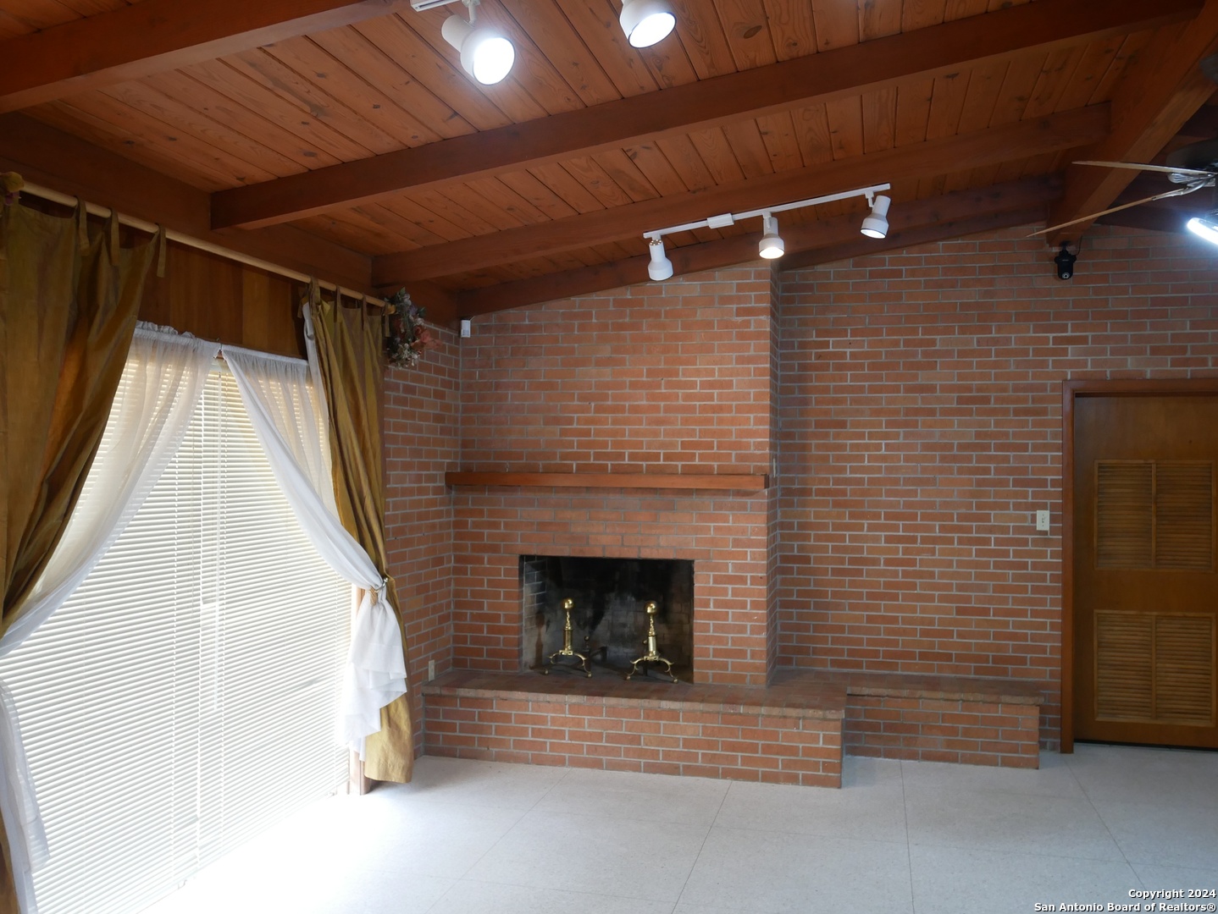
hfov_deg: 56.8
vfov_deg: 44.2
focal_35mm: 32
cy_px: 457
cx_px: 609
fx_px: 1127
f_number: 3.9
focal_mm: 16
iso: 800
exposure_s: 1/50
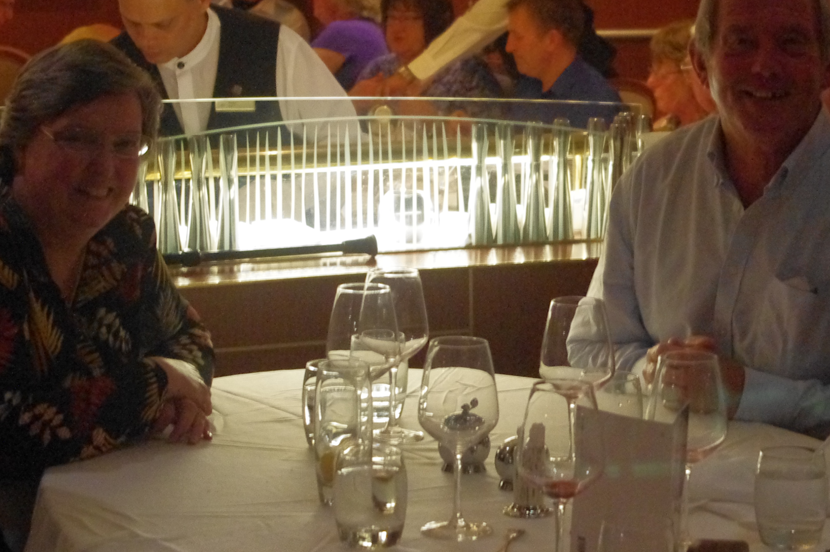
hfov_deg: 16.0
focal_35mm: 128
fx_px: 2947
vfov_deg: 10.7
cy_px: 326
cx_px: 529
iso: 3200
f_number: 4.5
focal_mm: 40
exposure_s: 1/80
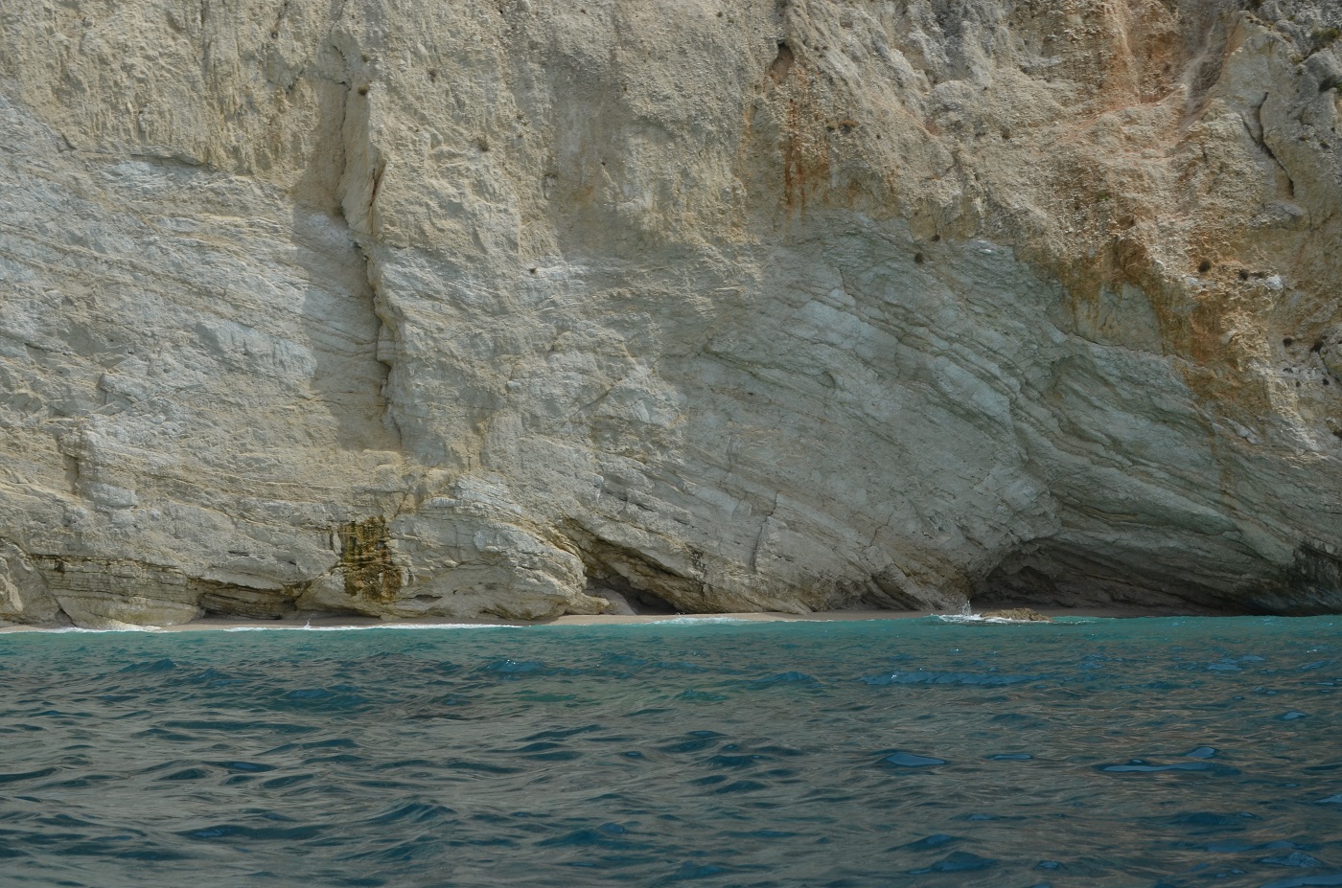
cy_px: 444
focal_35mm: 68
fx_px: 2511
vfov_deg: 20.1
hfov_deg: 29.9
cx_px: 671
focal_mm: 45
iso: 100
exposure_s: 1/250
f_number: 6.7
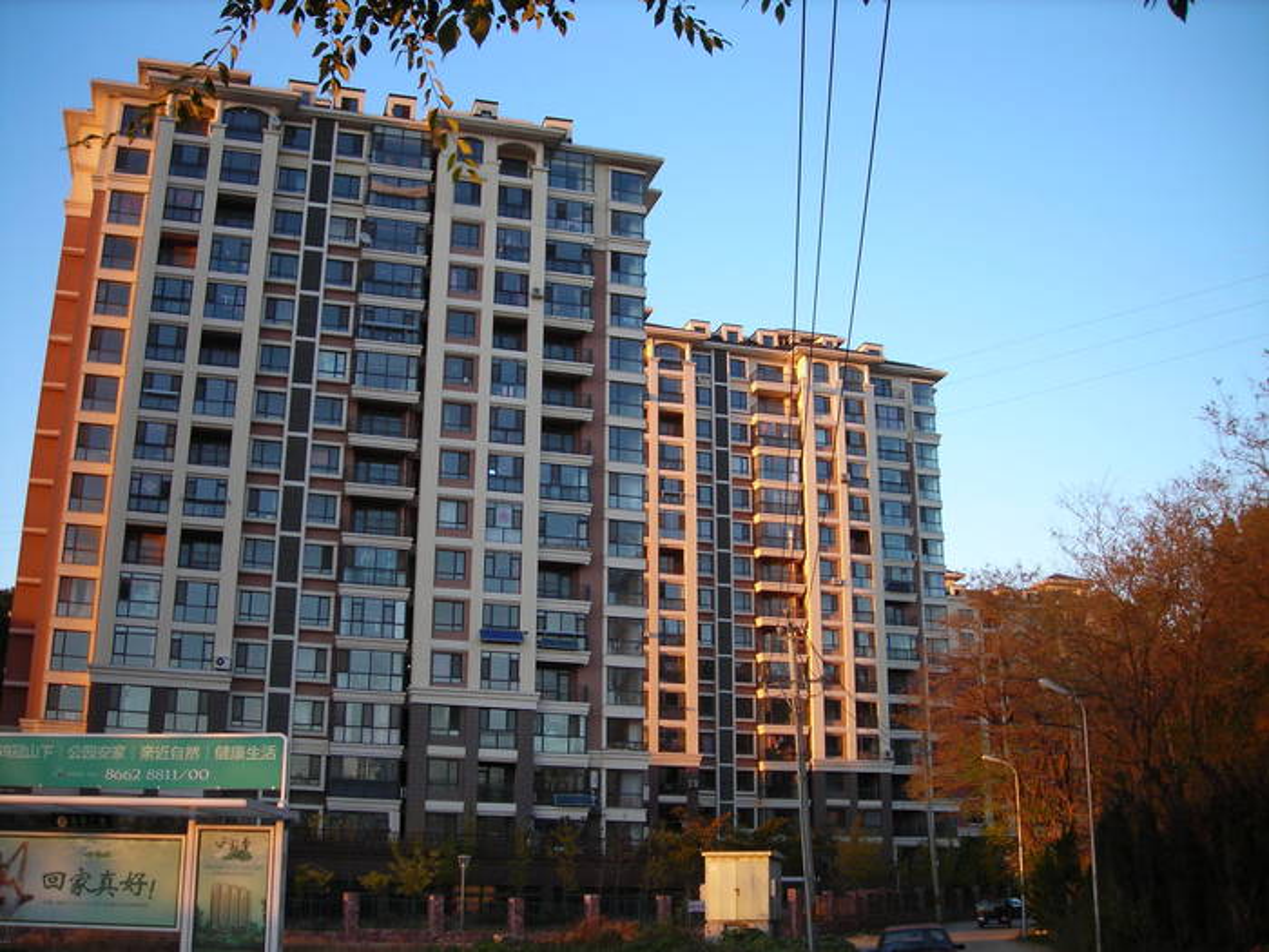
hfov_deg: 49.0
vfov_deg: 37.7
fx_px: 1393
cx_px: 634
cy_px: 476
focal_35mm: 38
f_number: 3.2
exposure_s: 1/61
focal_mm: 6.3
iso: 50
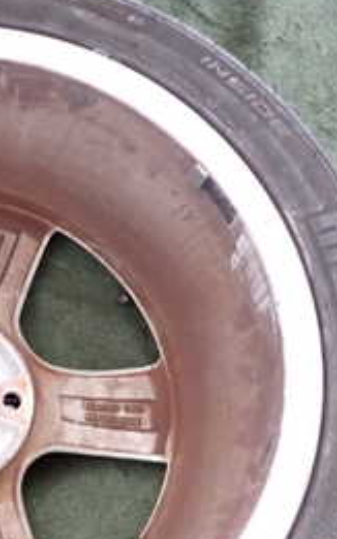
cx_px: -89
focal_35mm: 61
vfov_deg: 33.0
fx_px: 897
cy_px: 388
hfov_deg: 19.7
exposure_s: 1/30
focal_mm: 4.5
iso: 800
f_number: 2
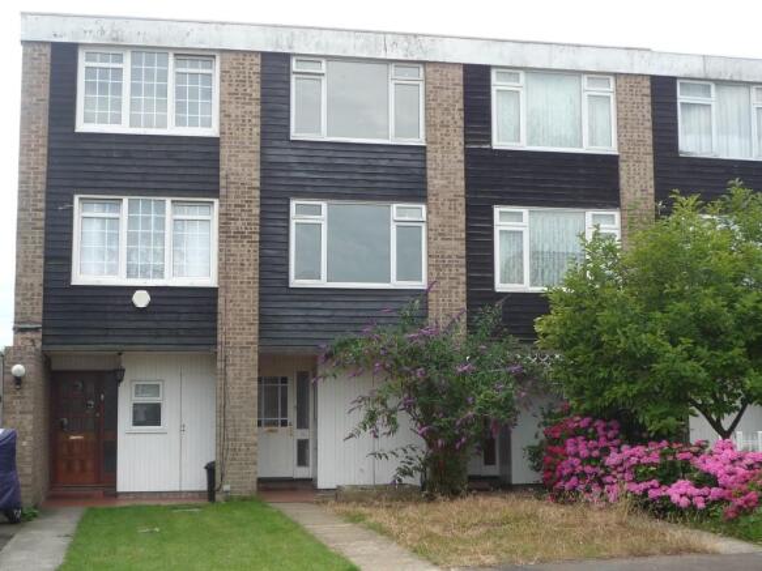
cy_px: 286
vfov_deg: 26.6
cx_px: 381
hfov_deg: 34.9
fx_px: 1210
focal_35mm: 55
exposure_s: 1/320
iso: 100
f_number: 4
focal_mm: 6.8
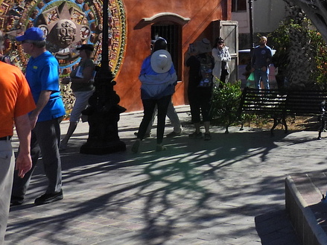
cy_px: -51
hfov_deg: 25.2
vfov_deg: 19.7
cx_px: 387
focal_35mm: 70
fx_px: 661
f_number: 3.2
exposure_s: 1/2000
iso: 100
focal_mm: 4.3
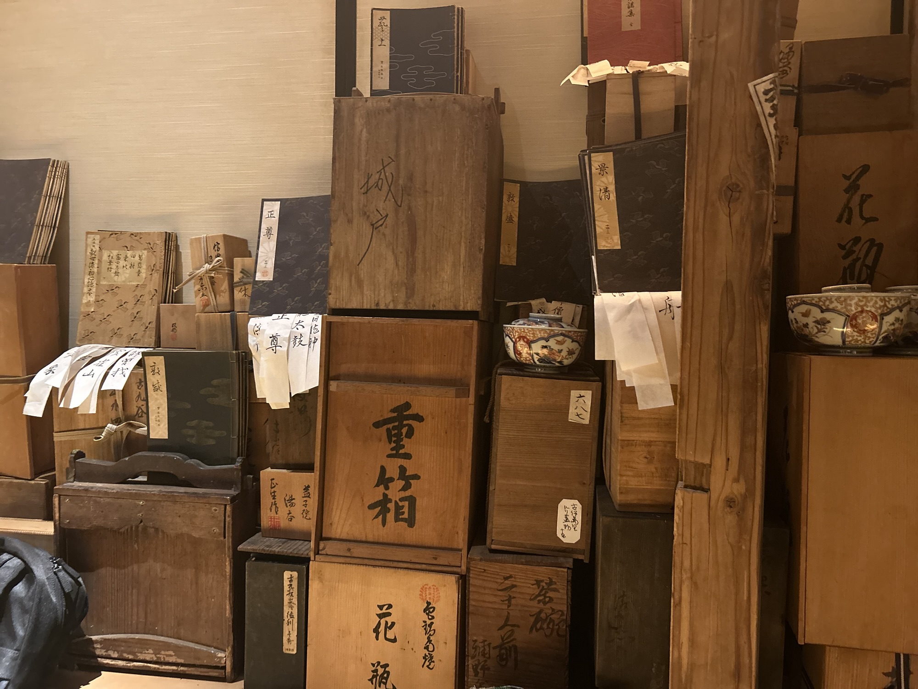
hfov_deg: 67.3
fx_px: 690
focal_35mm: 26
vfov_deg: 53.1
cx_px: 459
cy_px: 344
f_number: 1.5
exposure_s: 1/34
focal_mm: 5.7
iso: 640
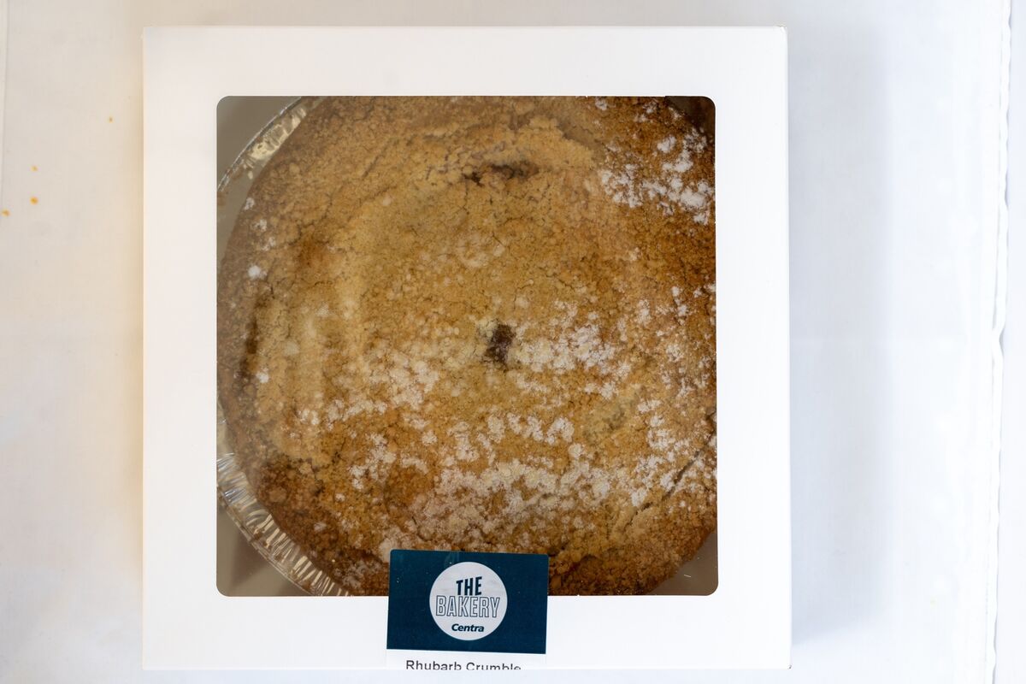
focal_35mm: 70
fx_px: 1995
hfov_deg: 28.8
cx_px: 513
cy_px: 342
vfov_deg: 19.5
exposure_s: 1/100
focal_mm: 70
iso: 250
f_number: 5
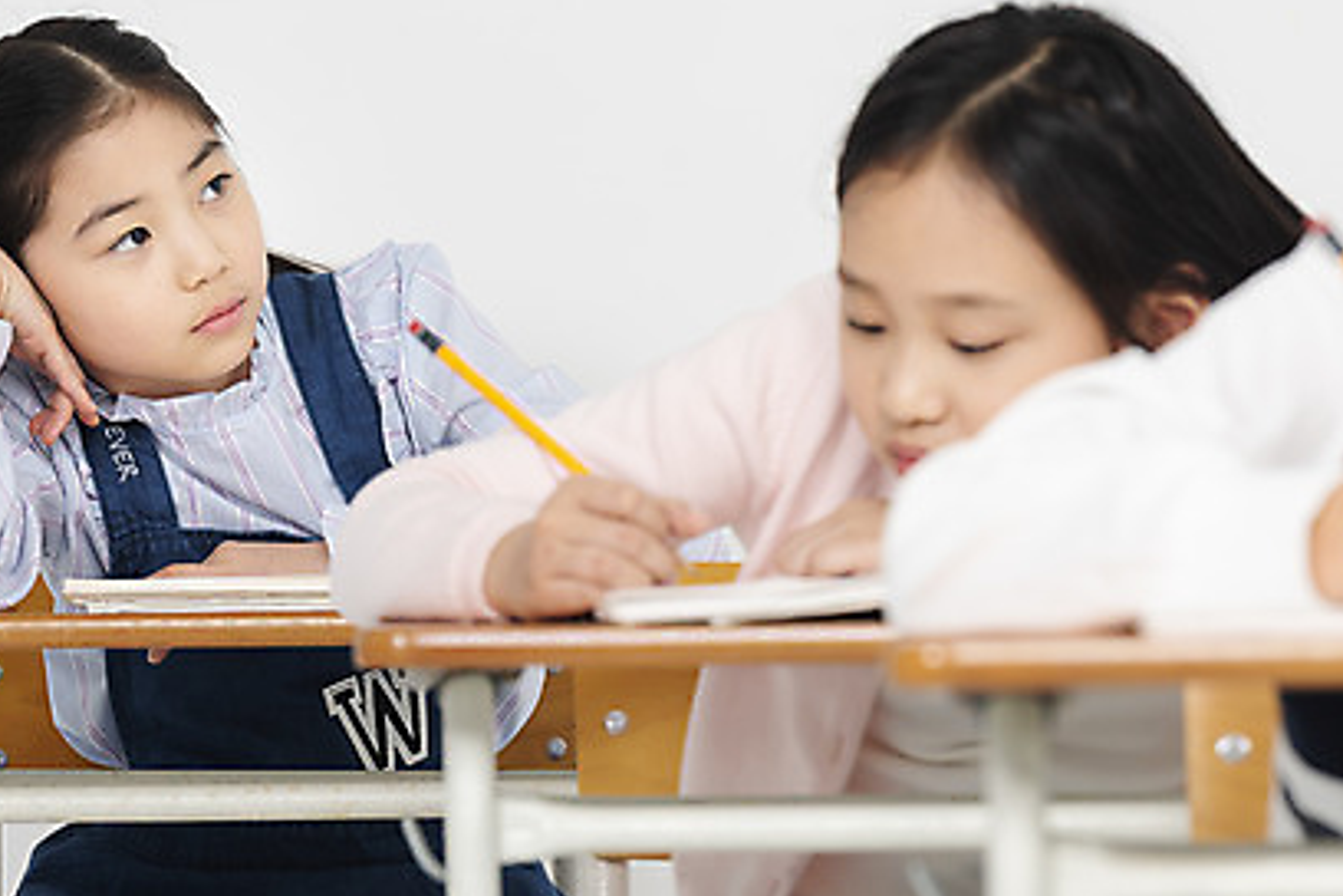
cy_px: 326
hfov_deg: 7.4
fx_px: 10407
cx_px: 673
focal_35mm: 279
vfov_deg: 4.9
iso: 100
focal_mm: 190
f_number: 5.6
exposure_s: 1/125
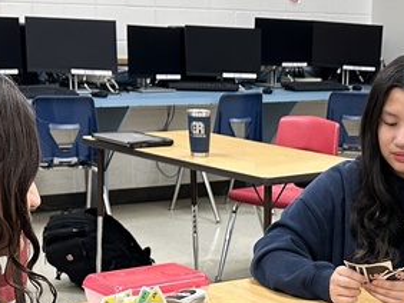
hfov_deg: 22.0
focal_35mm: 87
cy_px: 343
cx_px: 351
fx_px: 1016
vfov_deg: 16.4
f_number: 1.78
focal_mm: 6.86
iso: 200
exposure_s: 1/60
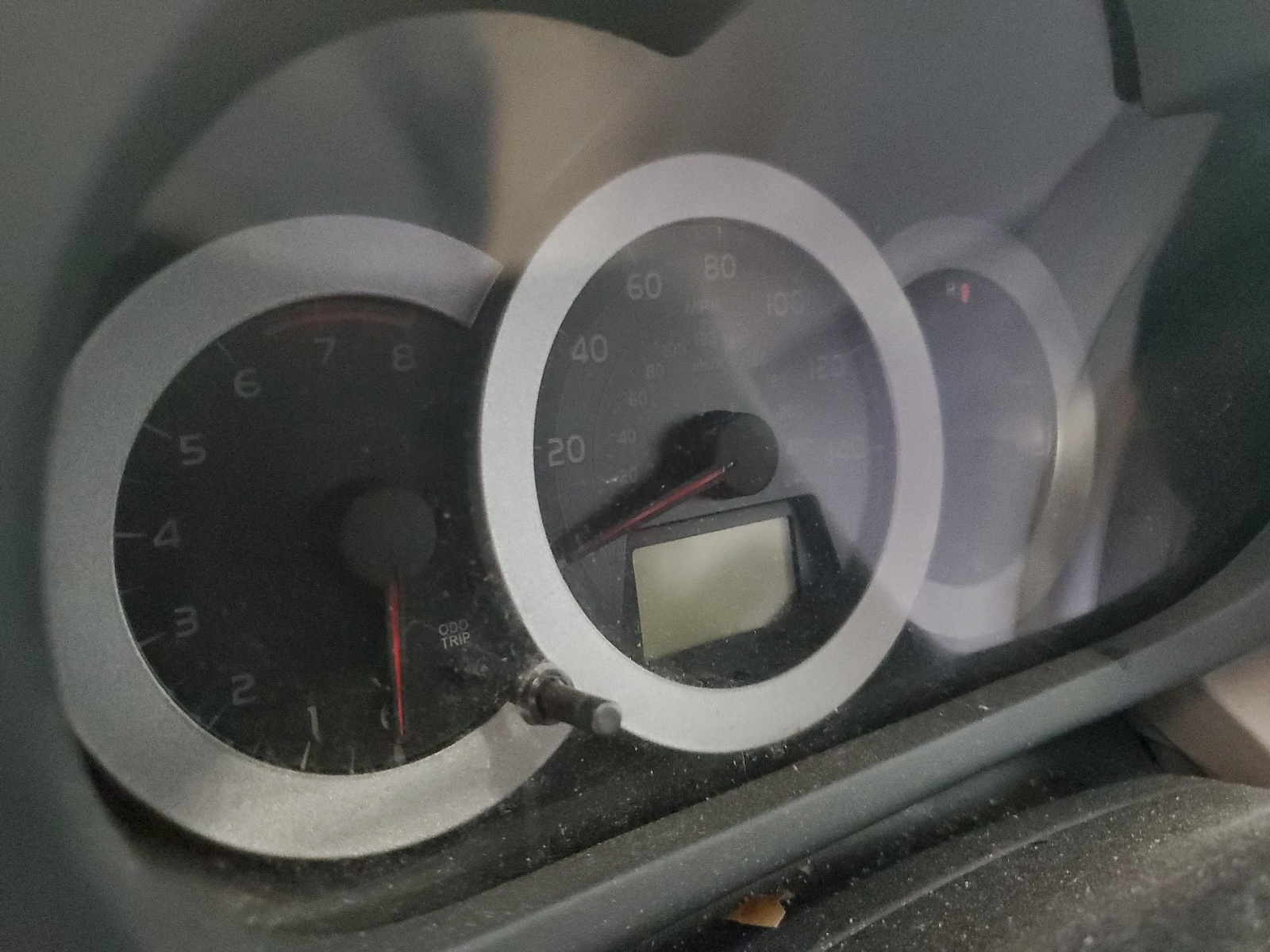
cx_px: 635
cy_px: 476
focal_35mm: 26
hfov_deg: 67.3
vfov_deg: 53.1
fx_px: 954
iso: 1048
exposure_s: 1/12
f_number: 1.5
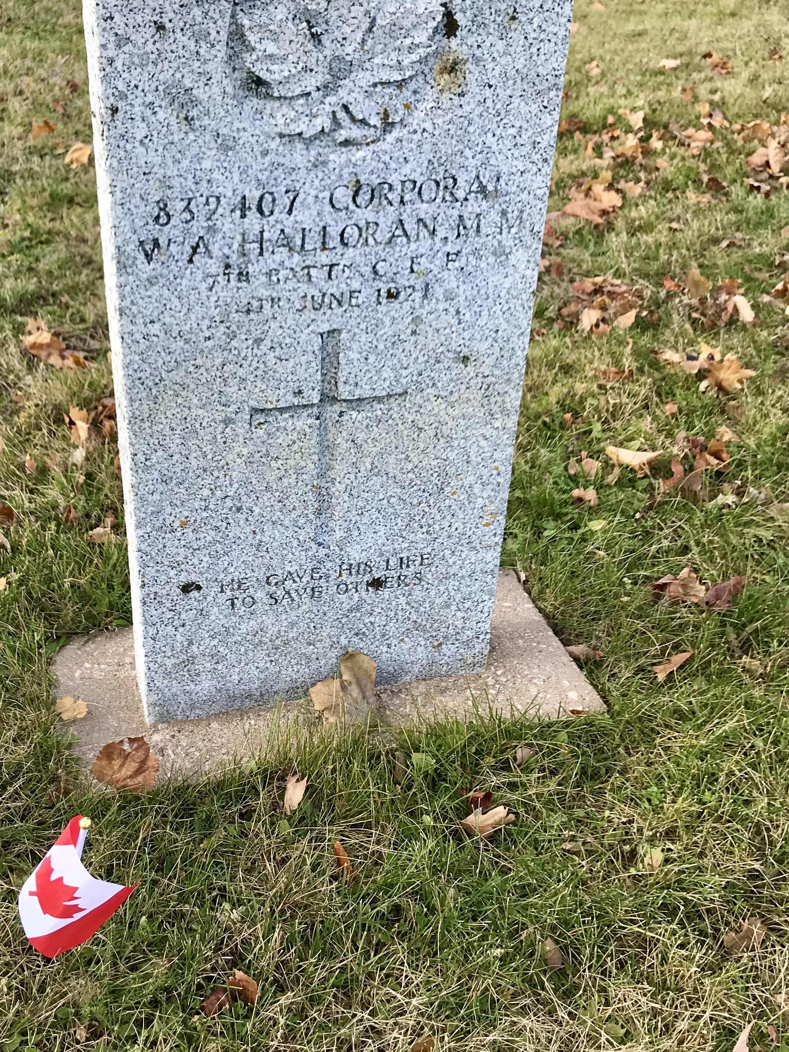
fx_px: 1246
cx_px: 261
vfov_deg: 45.7
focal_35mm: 41
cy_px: 470
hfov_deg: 34.8
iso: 20
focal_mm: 3.99
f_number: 1.8
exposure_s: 1/445
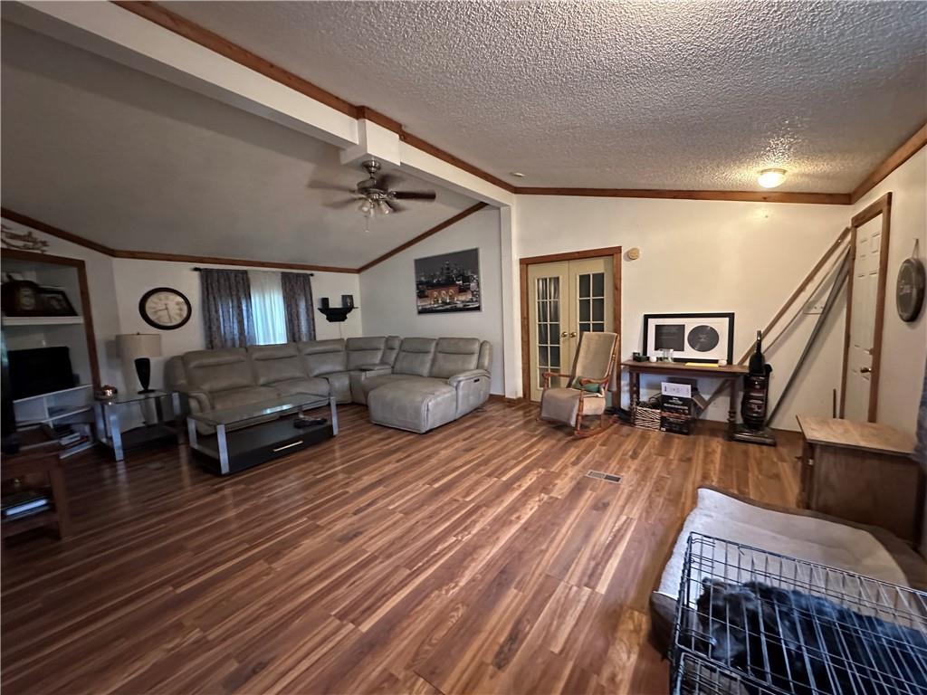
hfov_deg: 102.1
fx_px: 375
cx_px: 464
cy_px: 348
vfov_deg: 85.7
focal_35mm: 14
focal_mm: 2.22
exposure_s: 1/40
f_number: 2.2
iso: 1000
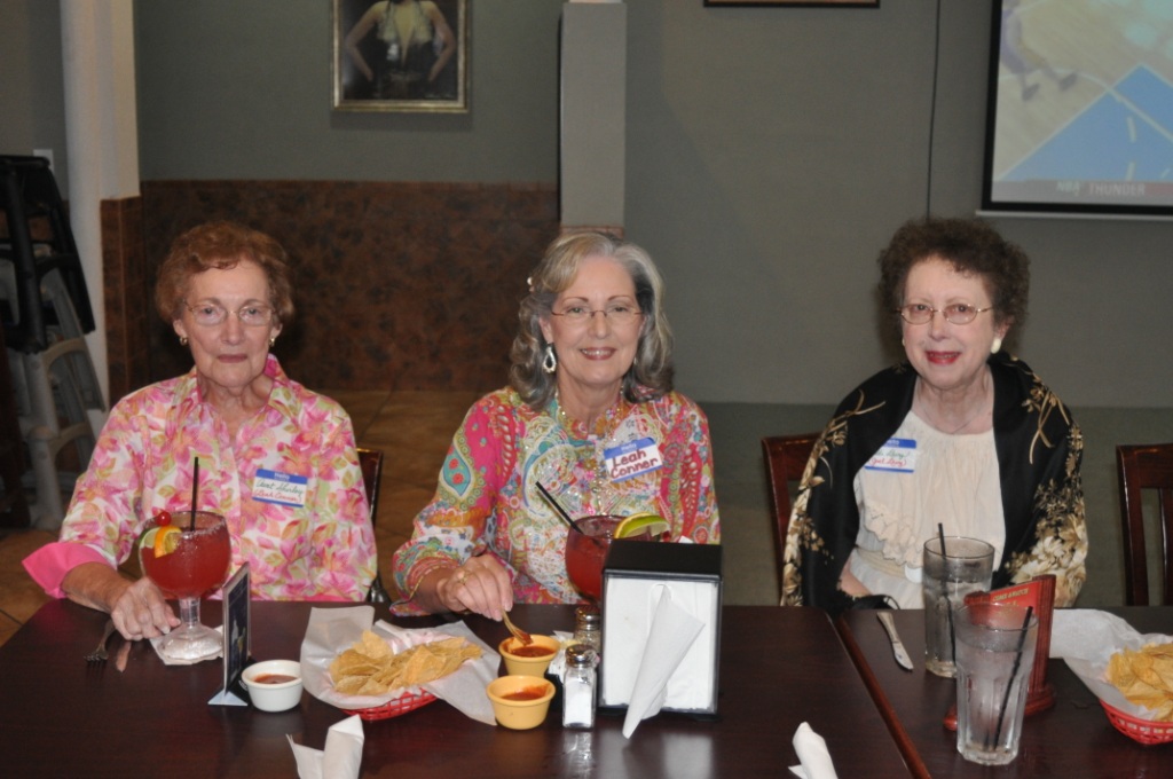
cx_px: 586
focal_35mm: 42
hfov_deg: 46.5
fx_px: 1367
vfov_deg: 31.8
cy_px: 390
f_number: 3.5
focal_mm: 28
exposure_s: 1/60
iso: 800
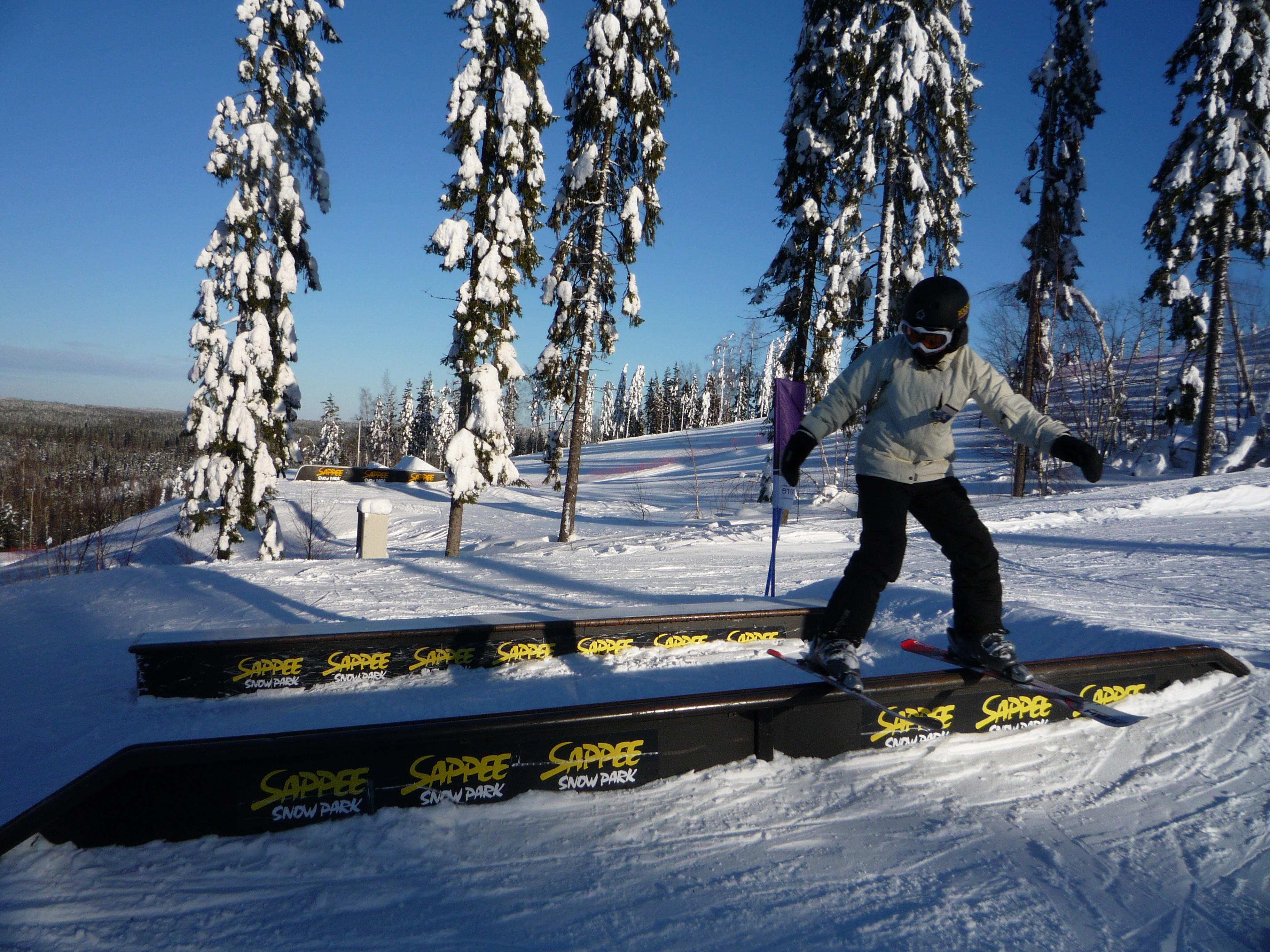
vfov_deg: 46.8
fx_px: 1101
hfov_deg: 60.0
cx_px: 635
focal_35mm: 30
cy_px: 476
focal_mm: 5.2
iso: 100
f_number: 5.6
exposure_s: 1/500
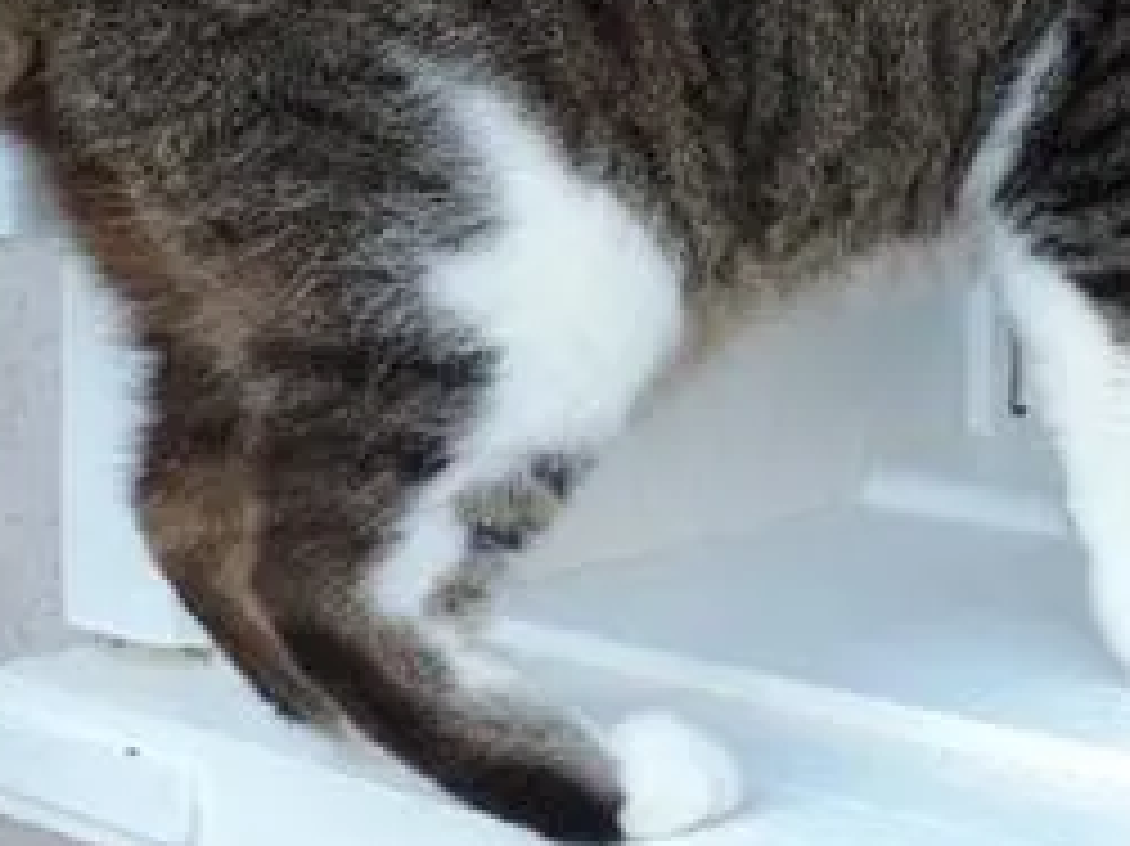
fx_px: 4470
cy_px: -194
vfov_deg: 10.6
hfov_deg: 14.1
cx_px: 1247
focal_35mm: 137
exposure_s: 1/50
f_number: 3.4
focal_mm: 7.6
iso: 320
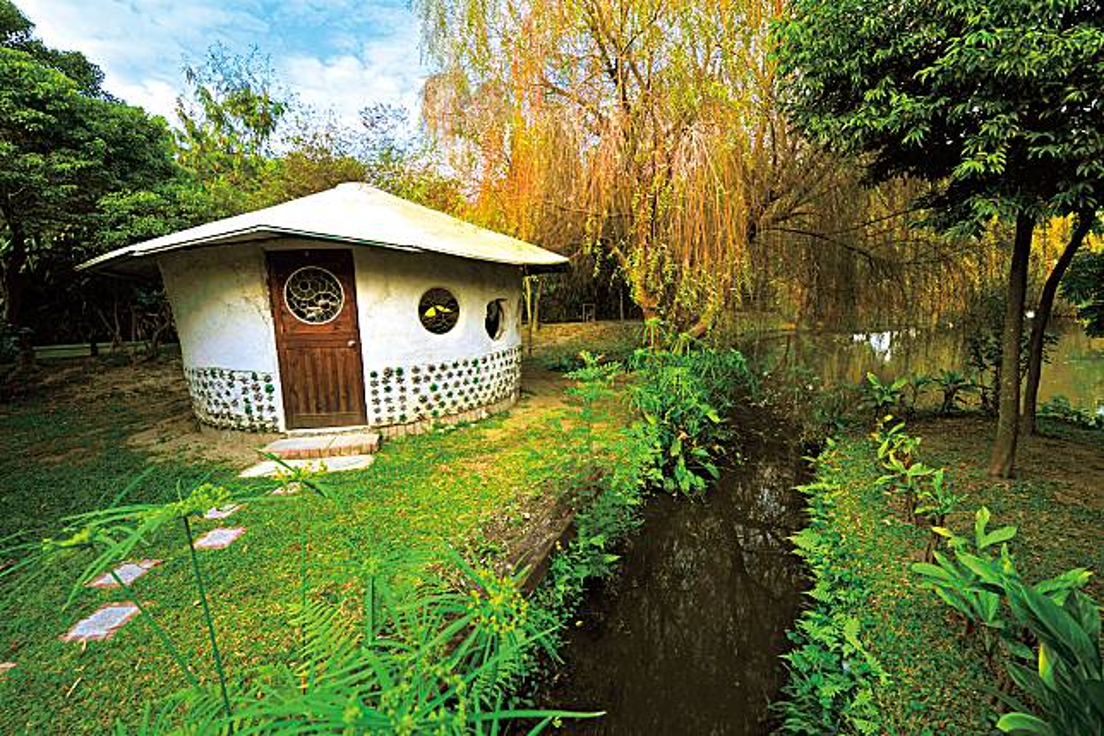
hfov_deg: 104.3
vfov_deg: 81.2
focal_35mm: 14
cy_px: 368
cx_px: 552
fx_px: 429
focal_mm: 14
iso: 400
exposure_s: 1/800
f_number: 7.1
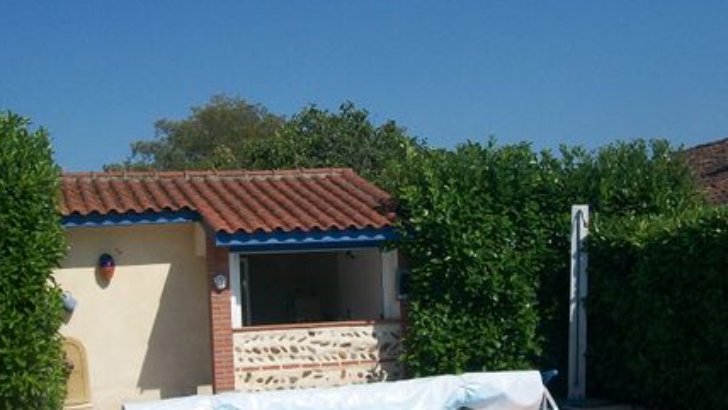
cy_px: 194
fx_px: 1062
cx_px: 367
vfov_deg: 21.8
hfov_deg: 37.8
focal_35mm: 55
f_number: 4.8
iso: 80
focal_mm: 6
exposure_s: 1/800
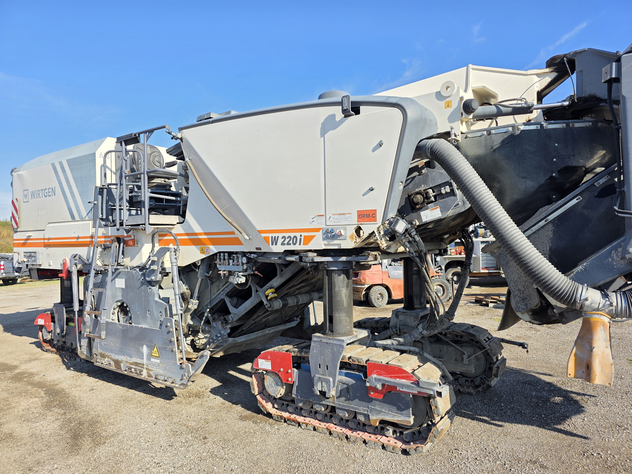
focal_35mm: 23
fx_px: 420
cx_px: 316
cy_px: 237
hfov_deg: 73.9
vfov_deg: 58.9
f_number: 1.7
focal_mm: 6.3
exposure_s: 1/3569
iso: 80
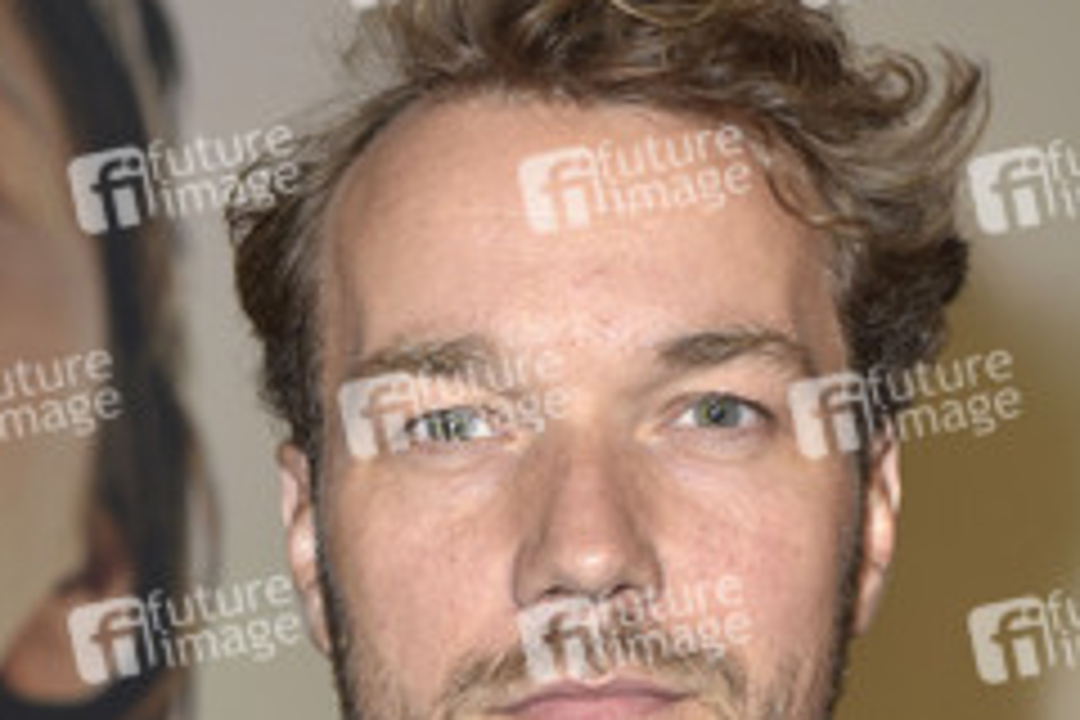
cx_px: 515
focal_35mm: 109
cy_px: 518
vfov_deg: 12.5
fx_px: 3270
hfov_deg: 18.8
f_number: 5.6
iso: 800
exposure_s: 1/200
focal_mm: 58
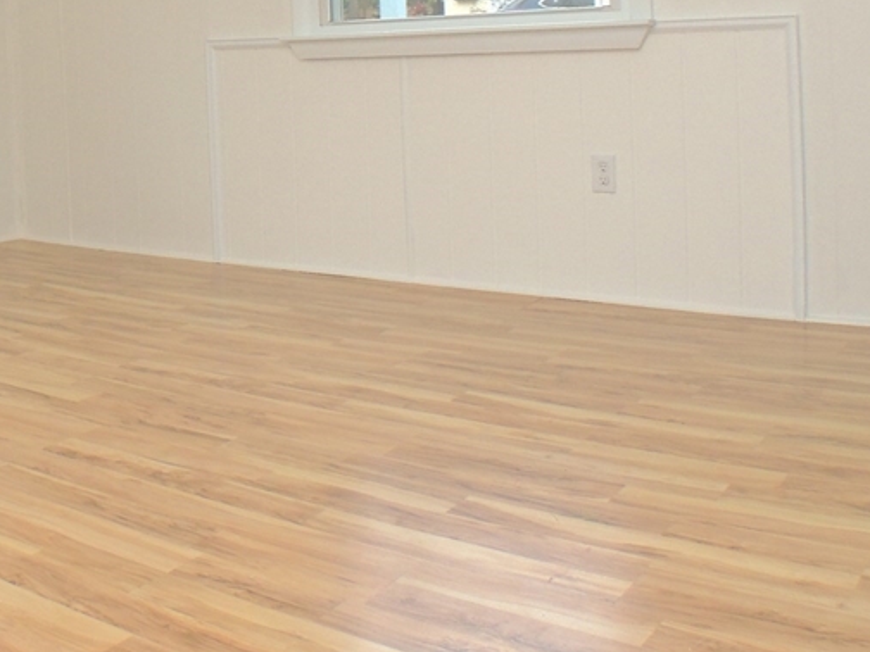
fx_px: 1533
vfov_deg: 23.2
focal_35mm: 61
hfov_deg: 30.0
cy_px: 22
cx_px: 54
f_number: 3.1
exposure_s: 1/40
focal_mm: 5.3
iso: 360
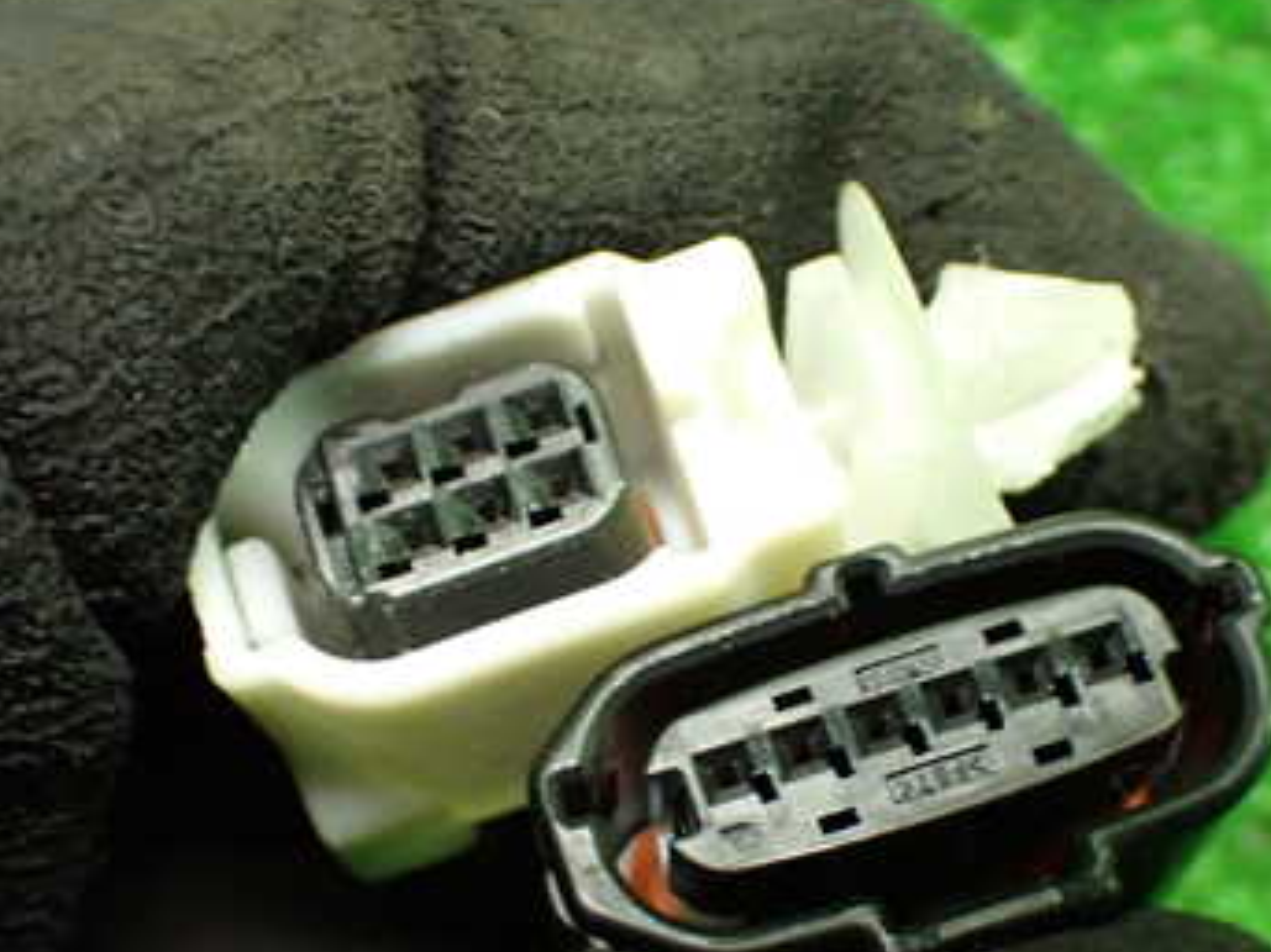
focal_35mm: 63
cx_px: 634
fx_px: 2312
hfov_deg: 30.7
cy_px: 689
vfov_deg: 23.1
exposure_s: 1/50
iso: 800
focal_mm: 6.37
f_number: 2.5
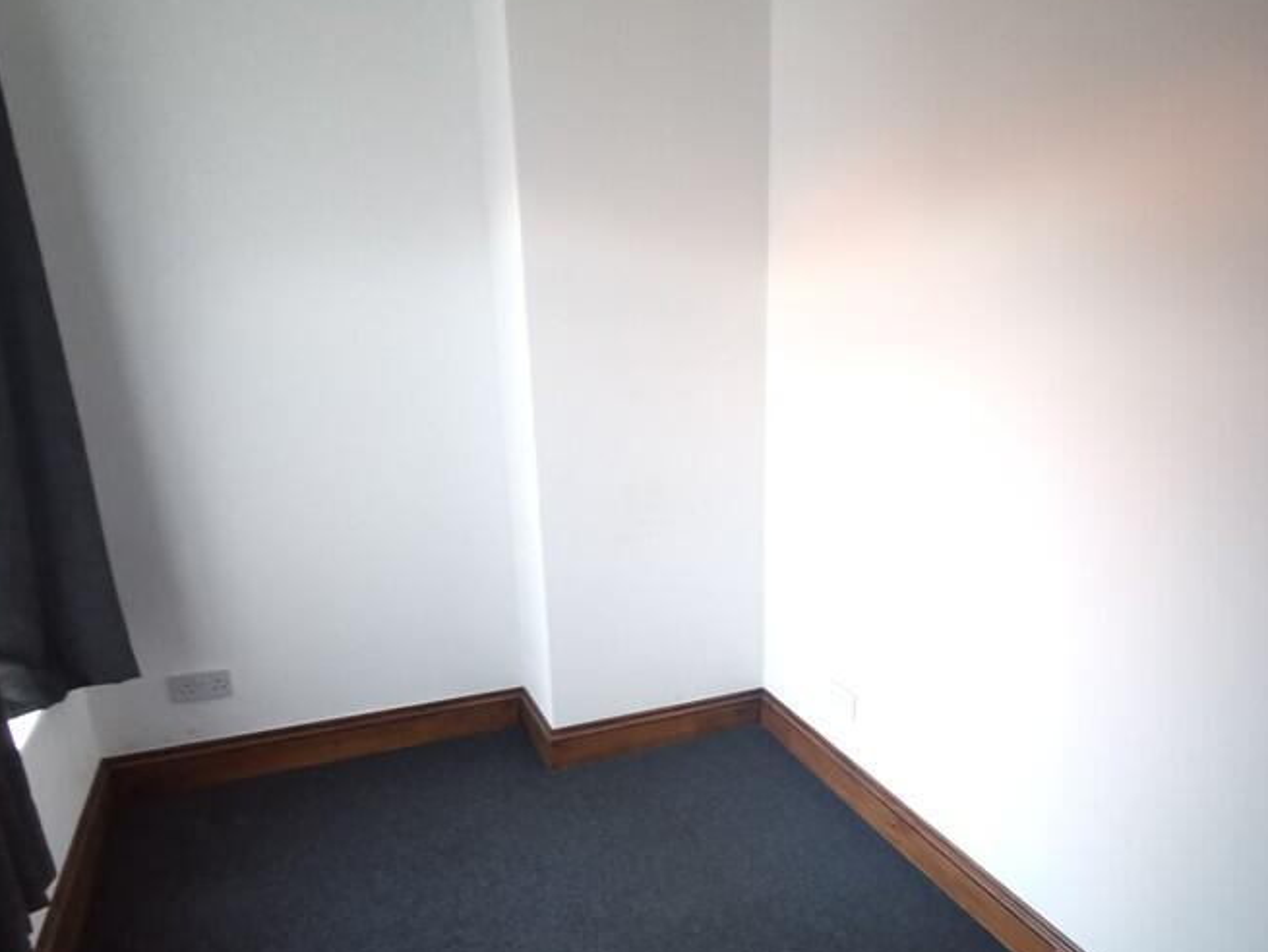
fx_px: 916
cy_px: 592
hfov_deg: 68.0
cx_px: 815
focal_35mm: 25
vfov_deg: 54.3
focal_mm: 3.95
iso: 1000
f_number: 2.2
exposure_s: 1/25
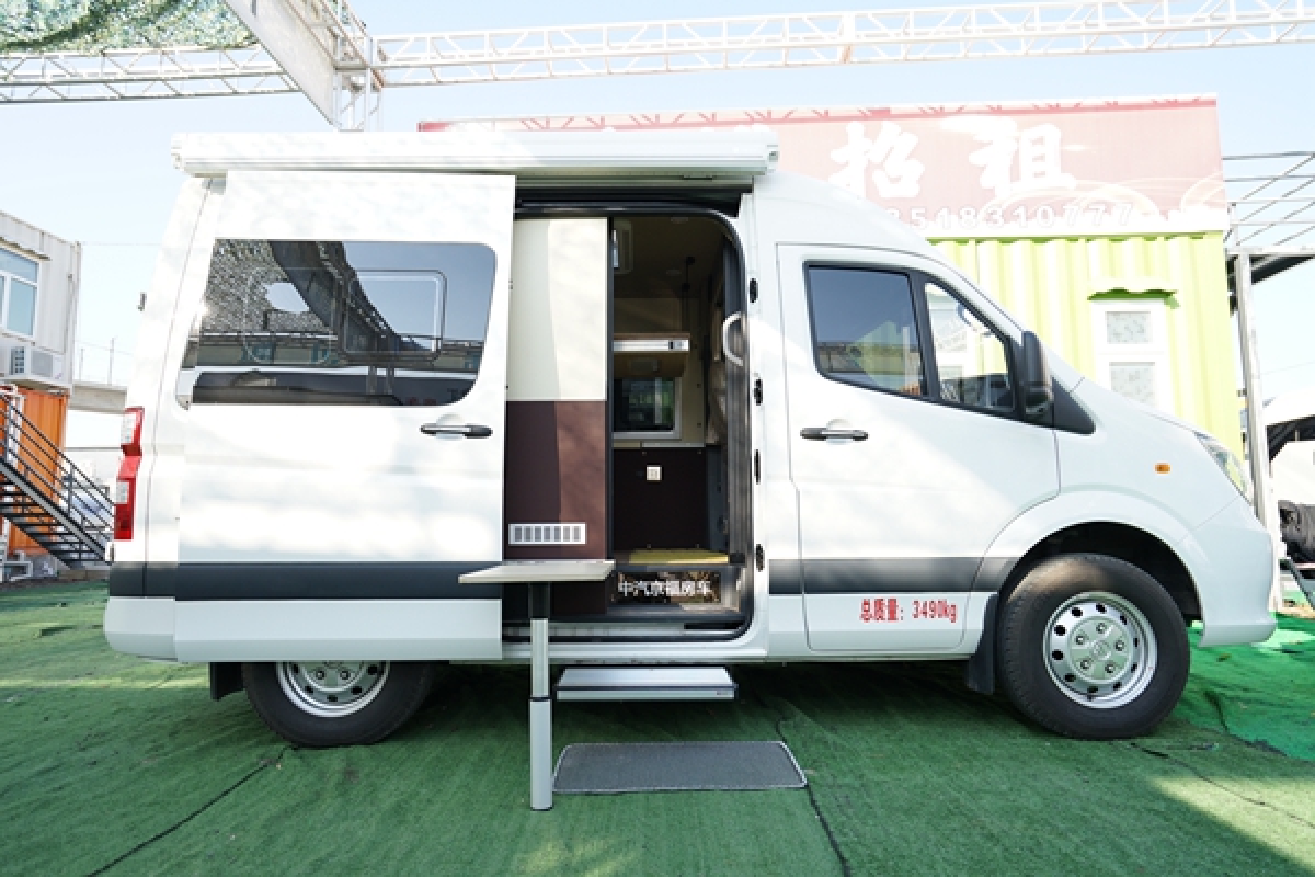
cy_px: 438
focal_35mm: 19
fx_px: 694
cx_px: 658
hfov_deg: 86.9
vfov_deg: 64.6
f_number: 4.5
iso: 320
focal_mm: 19
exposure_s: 1/400
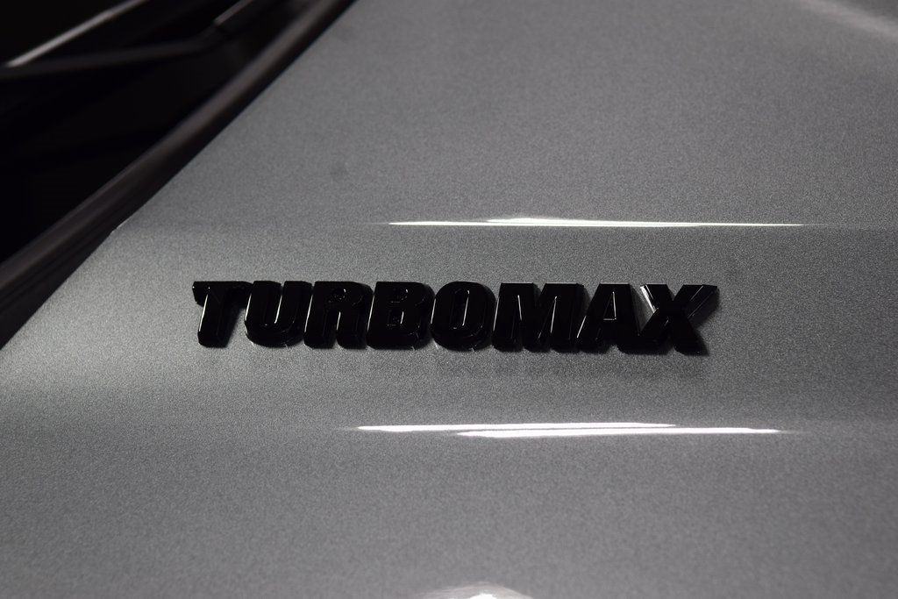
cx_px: 449
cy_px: 300
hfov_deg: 19.5
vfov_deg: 13.0
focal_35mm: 105
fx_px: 2619
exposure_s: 1/40
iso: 400
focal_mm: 70
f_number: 7.1
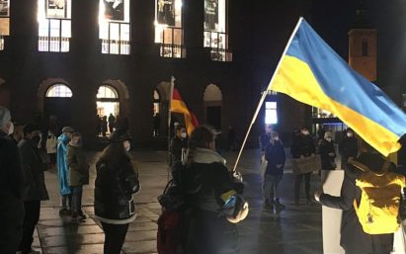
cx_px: 233
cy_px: 106
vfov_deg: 24.8
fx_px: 575
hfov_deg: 38.8
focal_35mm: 52
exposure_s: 1/17
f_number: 2.2
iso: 200
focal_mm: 4.15
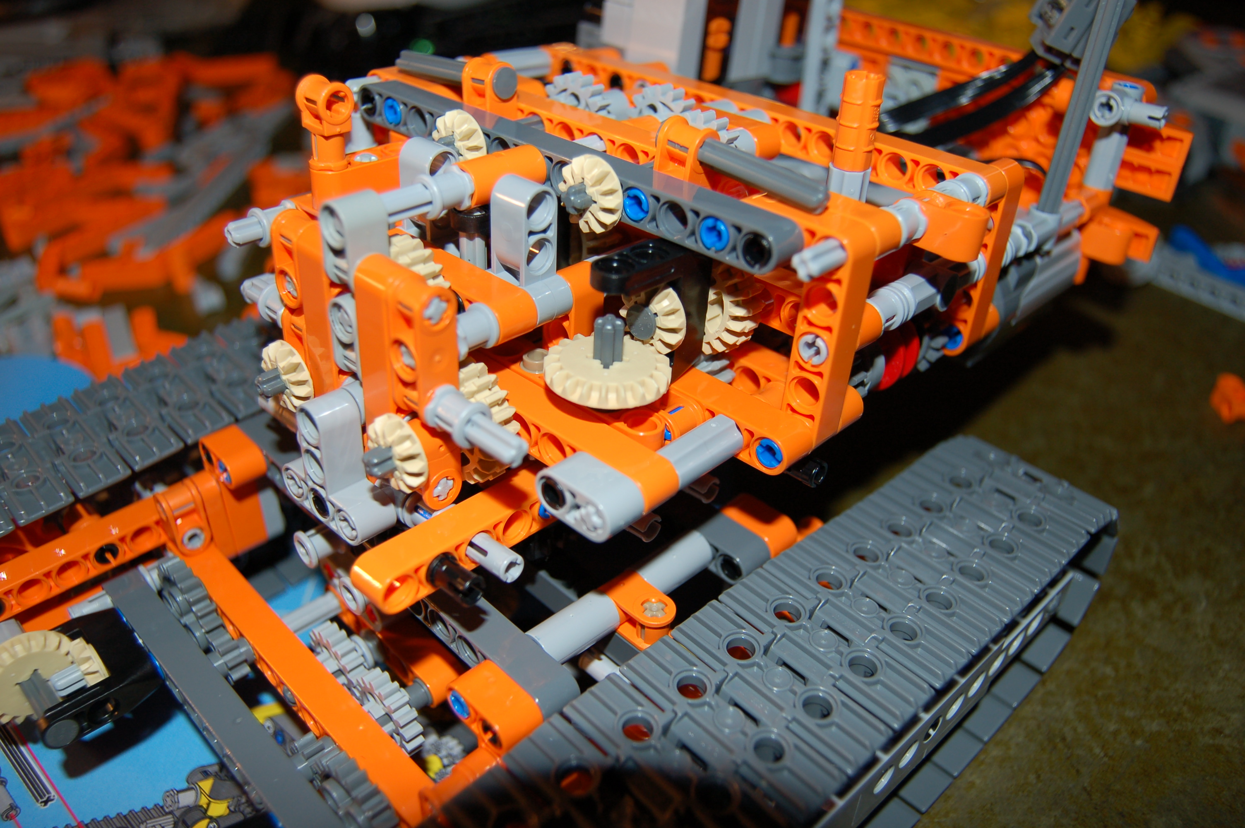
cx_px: 622
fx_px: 1037
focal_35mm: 30
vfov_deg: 43.5
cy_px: 414
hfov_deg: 62.0
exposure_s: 1/60
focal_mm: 20
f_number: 3.8
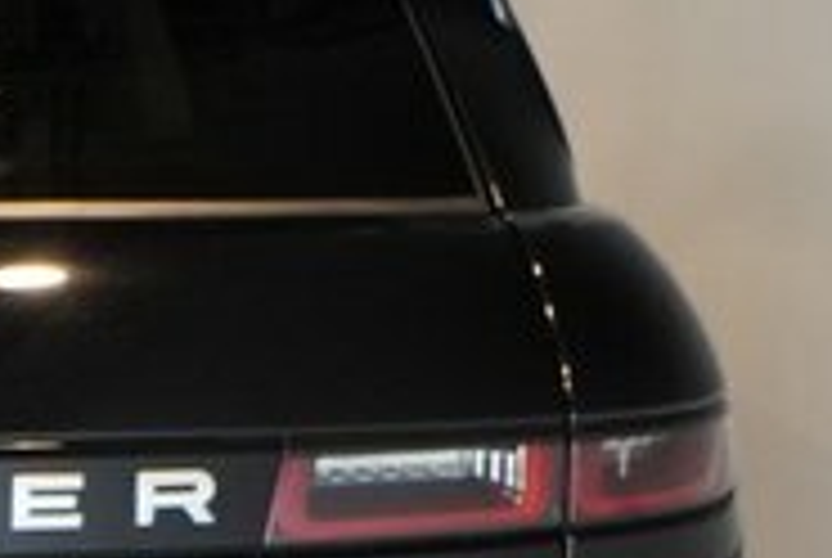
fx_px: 3032
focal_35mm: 131
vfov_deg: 10.3
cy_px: 756
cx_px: -445
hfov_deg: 14.5
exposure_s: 1/60
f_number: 5.6
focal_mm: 18
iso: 2000
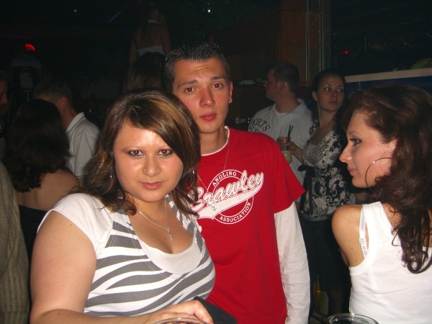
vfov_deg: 37.7
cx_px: 216
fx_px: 474
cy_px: 162
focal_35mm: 38
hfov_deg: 49.0
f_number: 2.8
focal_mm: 7.9
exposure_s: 1/60
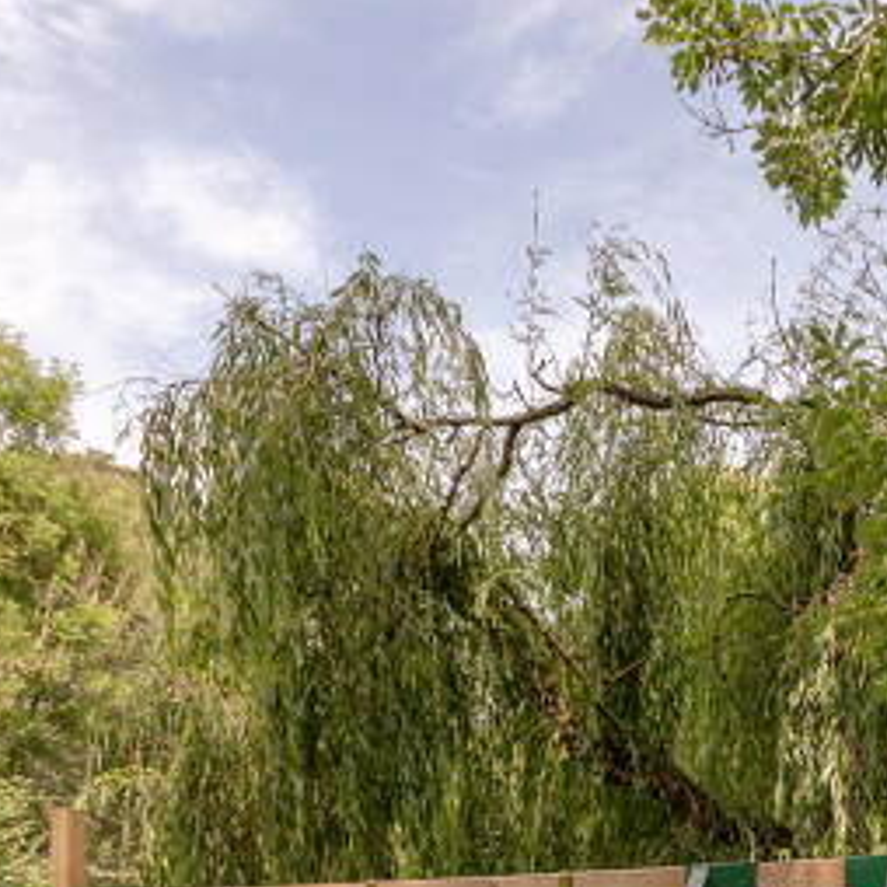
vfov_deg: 30.9
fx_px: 1392
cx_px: 1062
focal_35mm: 48
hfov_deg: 30.2
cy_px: 1011
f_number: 8
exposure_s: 1/400
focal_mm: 14
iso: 400
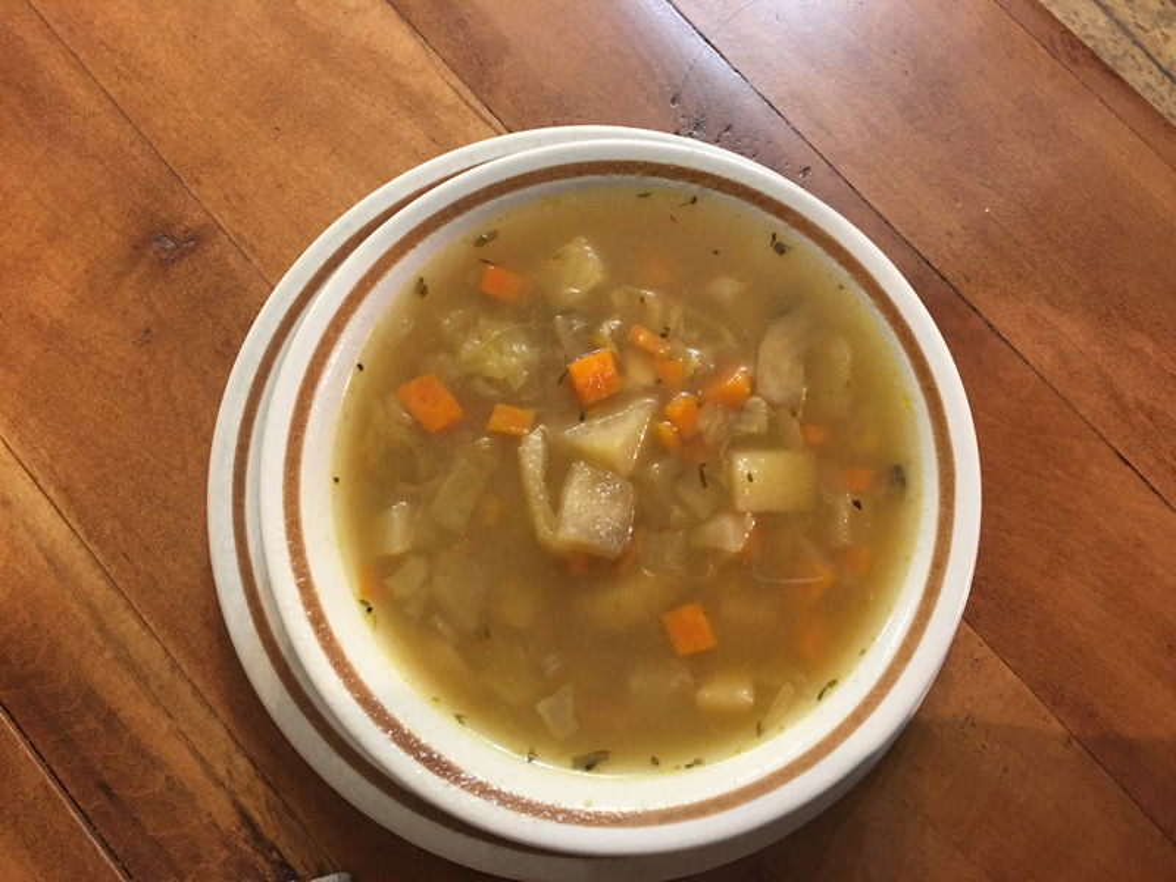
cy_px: 441
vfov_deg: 48.2
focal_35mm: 29
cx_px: 588
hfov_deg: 61.7
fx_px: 985
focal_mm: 4.15
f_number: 2.2
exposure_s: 1/15
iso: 100
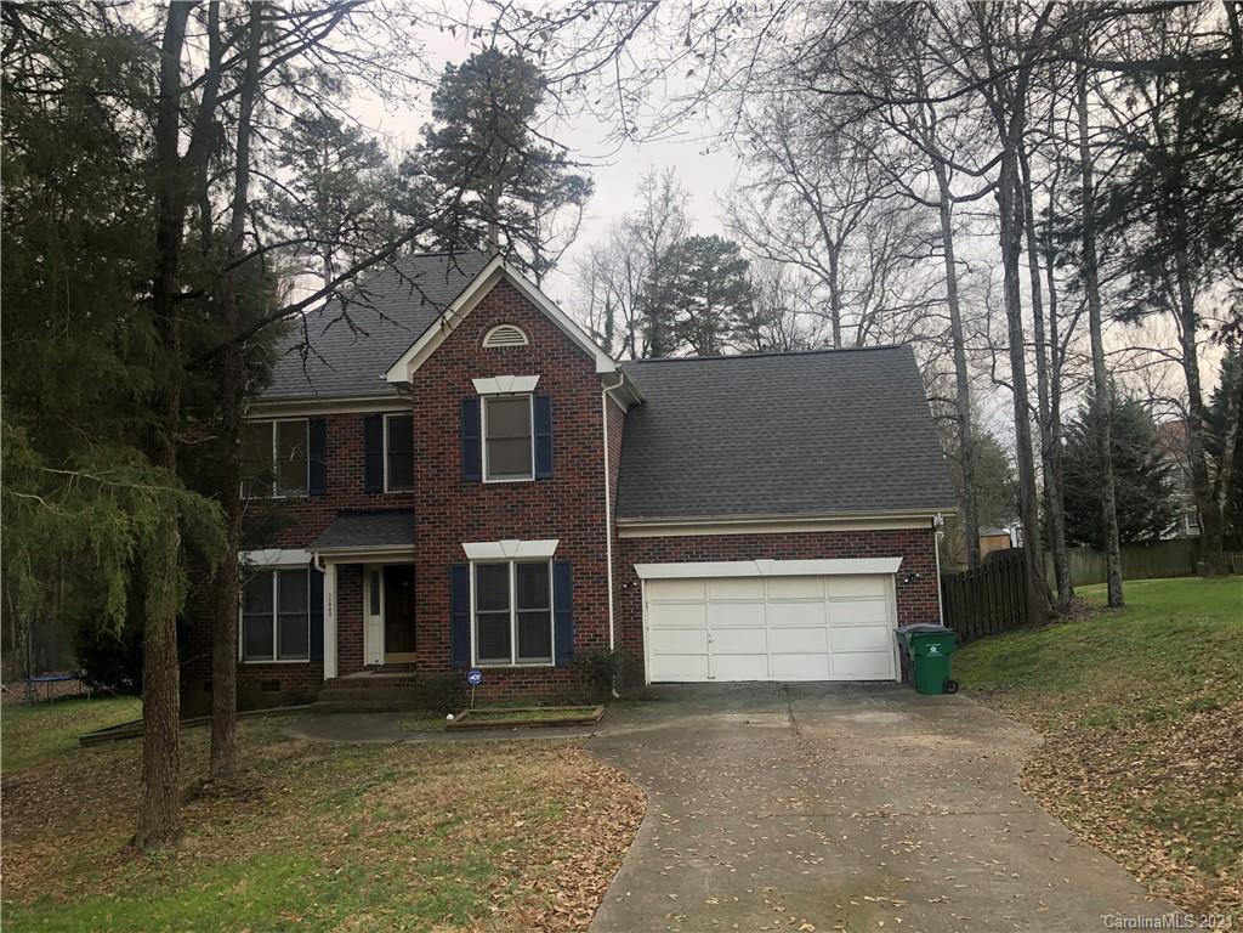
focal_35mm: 28
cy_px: 466
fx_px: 1005
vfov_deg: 49.7
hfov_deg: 63.4
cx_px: 622
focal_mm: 3.99
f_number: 1.8
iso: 50
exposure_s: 1/120
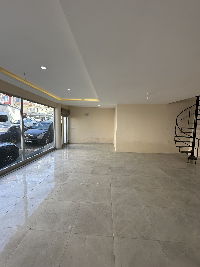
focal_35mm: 14
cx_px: 100
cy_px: 134
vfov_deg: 102.1
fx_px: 108
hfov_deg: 85.7
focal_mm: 2.22
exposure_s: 1/233
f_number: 2.2
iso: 40
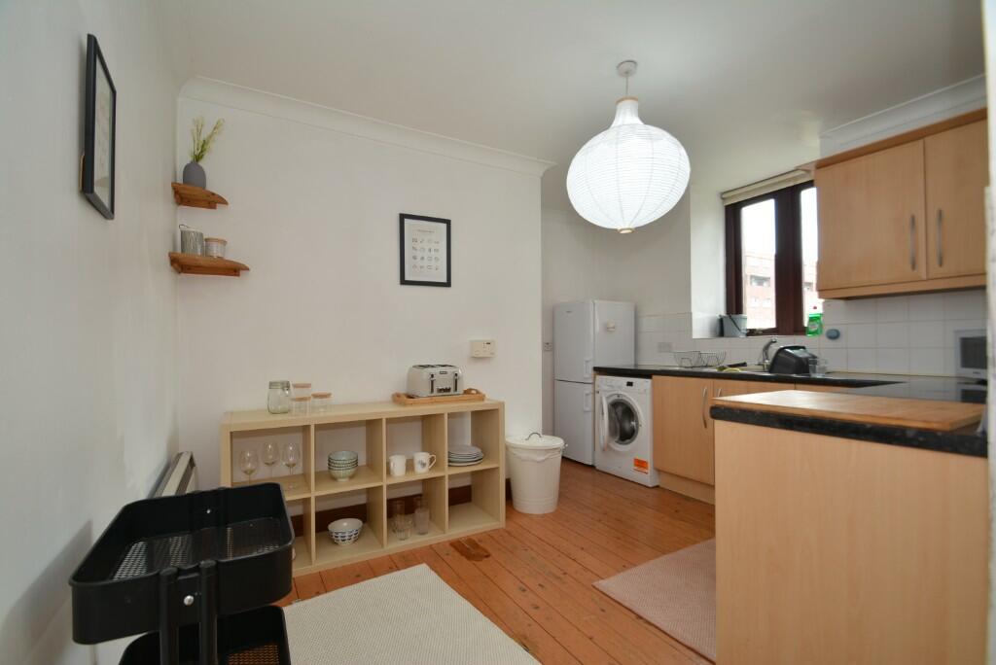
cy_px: 332
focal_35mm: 15
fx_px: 415
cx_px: 498
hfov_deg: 100.4
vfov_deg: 77.4
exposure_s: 1/13
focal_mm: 10
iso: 100
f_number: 5.6
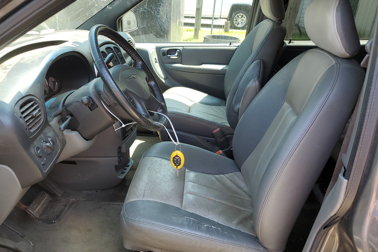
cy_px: 146
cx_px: 187
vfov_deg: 46.2
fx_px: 294
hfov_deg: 65.5
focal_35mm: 28
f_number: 1.5
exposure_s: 1/286
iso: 50
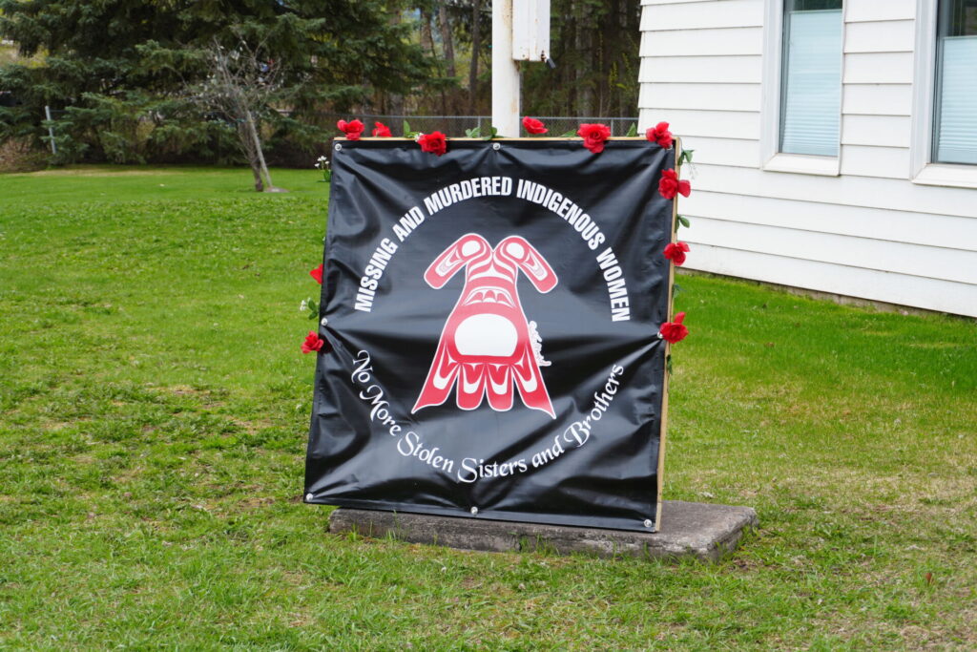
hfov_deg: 27.0
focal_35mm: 75
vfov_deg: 18.2
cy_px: 326
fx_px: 2036
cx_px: 488
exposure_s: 1/125
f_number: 5.6
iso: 100
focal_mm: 50
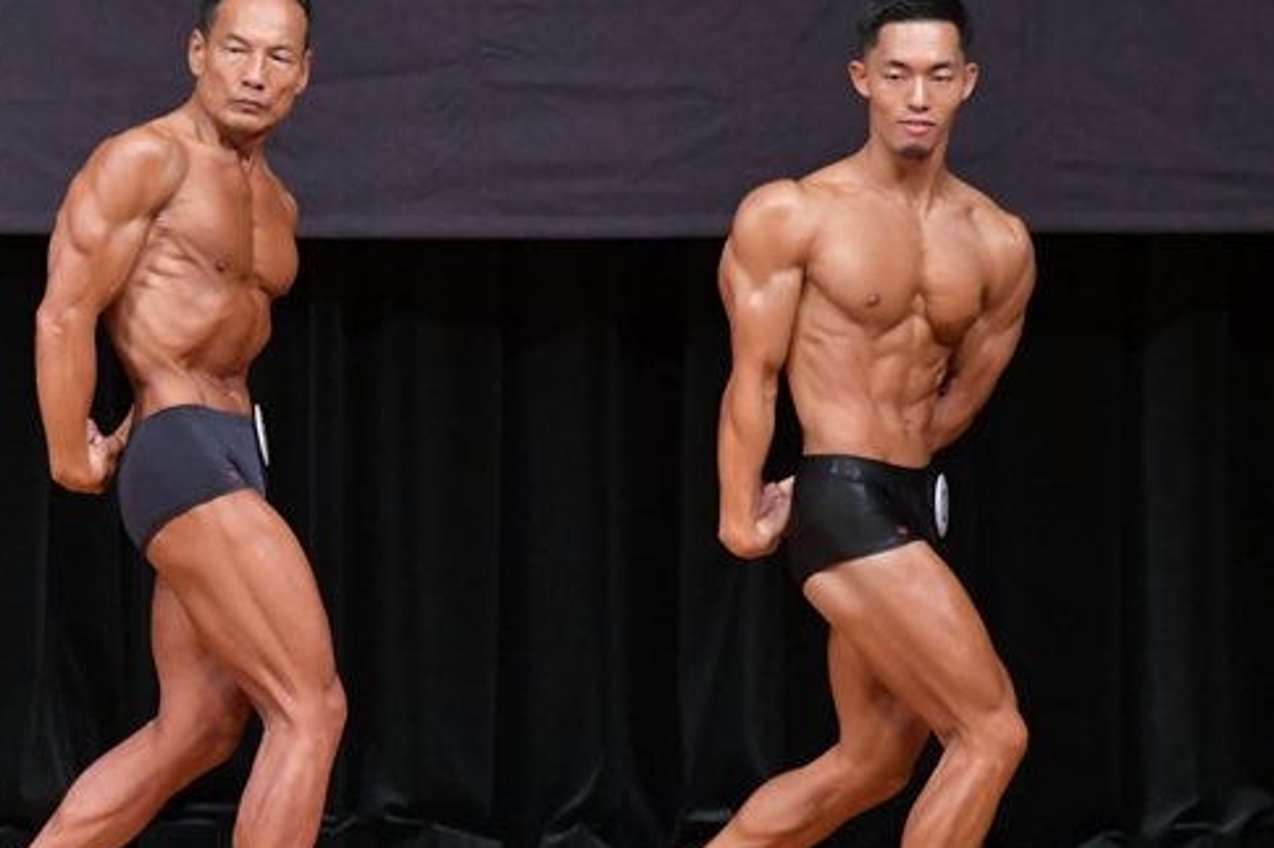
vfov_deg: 3.0
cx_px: 264
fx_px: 16096
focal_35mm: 455
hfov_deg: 4.5
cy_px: 488
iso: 5000
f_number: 5.6
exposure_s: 1/400
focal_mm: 190
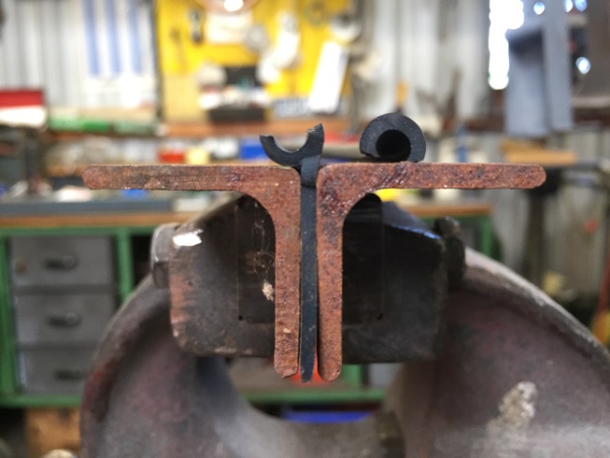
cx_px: 305
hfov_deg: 61.7
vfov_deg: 48.2
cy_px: 229
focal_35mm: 29
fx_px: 511
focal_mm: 4.15
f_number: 2.2
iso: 160
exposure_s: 1/33
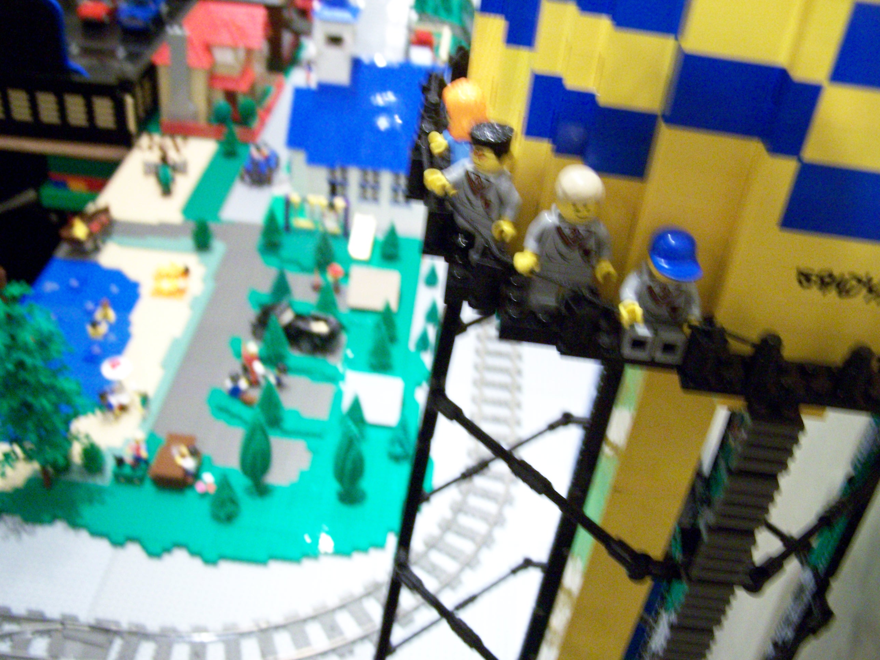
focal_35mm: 38
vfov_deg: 37.7
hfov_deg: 49.0
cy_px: 330
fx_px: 966
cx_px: 440
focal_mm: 6.3
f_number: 2.8
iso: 400
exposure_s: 1/13
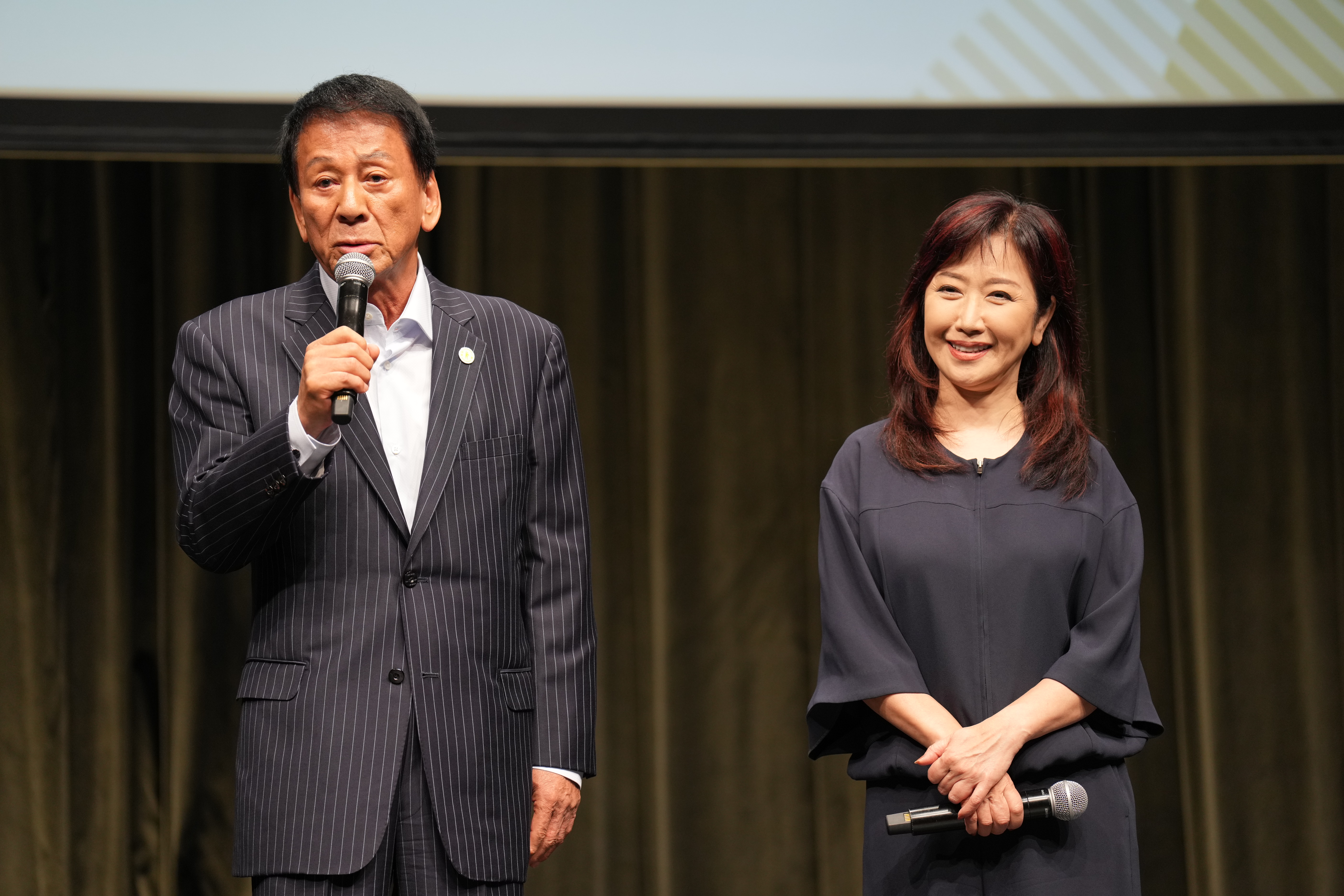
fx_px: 6719
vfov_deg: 7.6
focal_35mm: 180
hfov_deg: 11.4
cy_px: 448
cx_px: 672
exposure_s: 1/400
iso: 1000
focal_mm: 180
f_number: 2.8
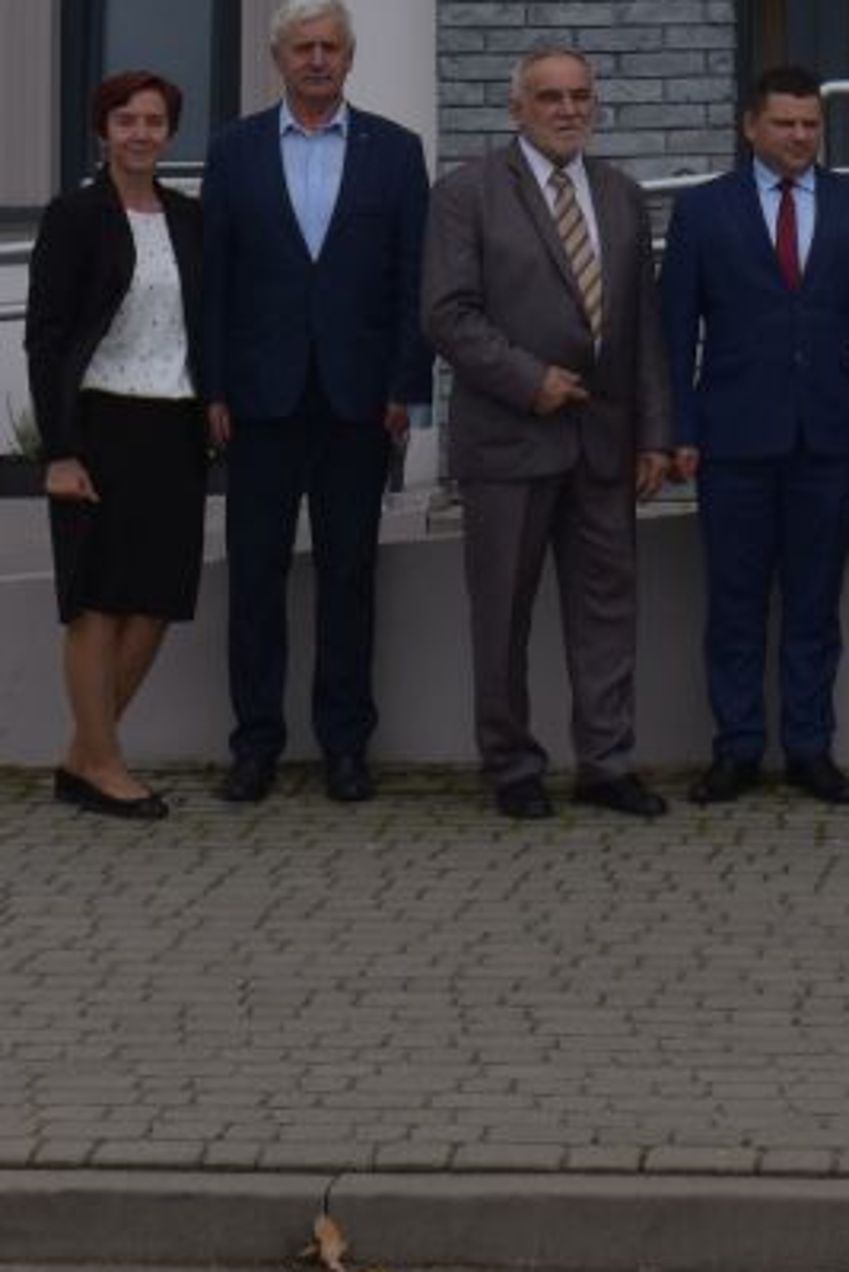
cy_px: -588
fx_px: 4453
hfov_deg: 10.8
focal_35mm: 126
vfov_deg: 15.1
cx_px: 873
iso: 100
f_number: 9
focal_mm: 24
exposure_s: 1/200
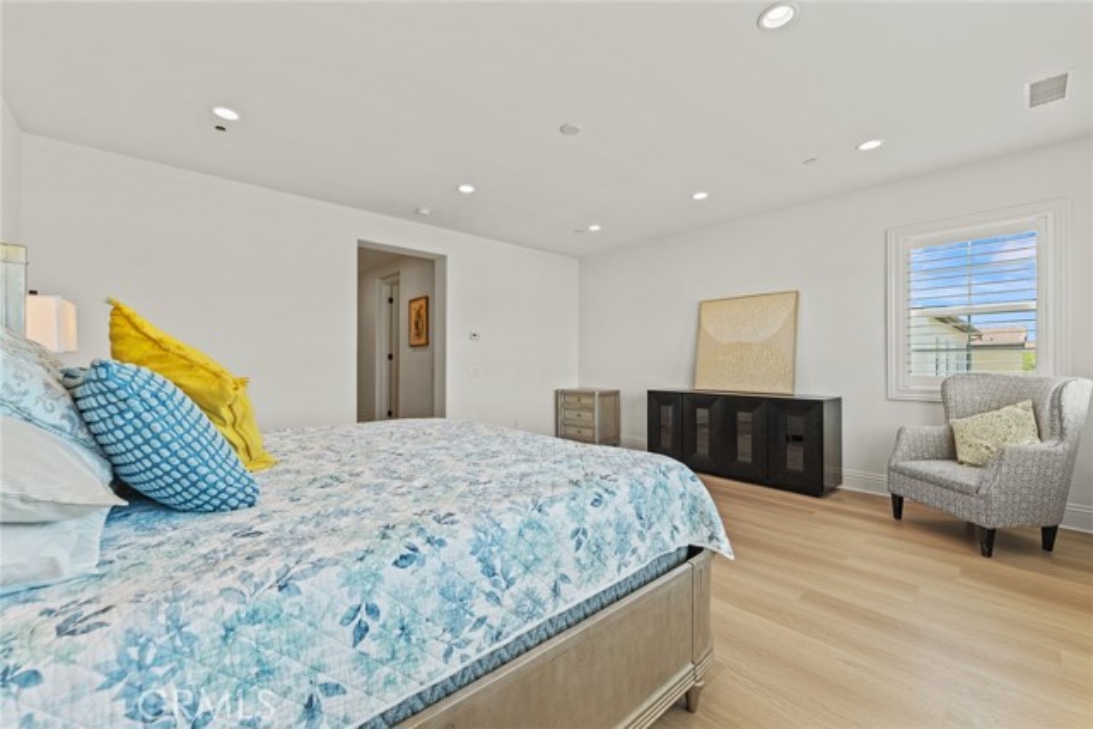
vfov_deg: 81.2
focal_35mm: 14
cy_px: 364
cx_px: 546
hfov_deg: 104.2
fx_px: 425
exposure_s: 1/20
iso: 400
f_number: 6.3
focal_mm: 14
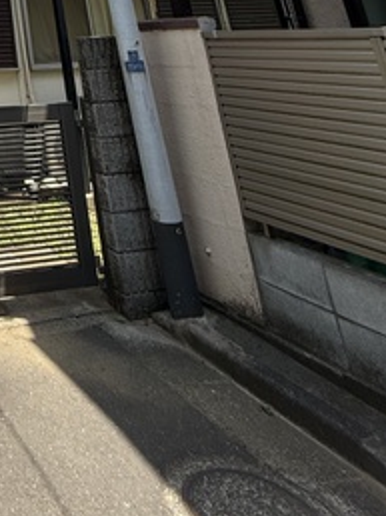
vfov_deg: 34.1
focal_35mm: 38
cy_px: -164
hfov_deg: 29.4
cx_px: -131
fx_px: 566
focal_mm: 2.22
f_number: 2.2
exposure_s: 1/734
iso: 64
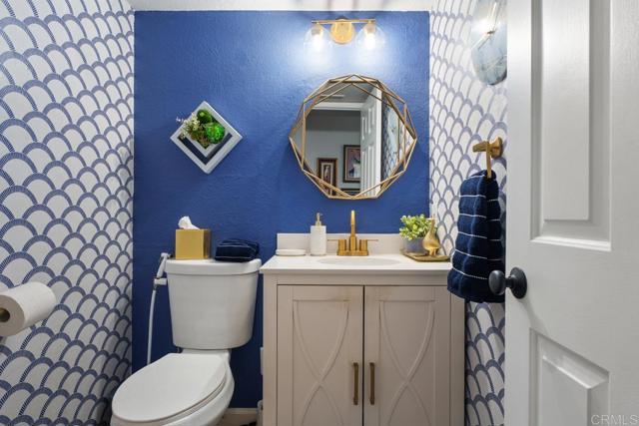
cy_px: 213
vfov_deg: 62.5
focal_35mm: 20
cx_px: 320
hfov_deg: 84.5
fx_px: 352
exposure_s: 2
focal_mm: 19.8
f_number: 8
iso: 400
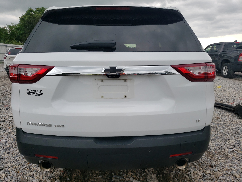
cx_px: 121
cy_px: 91
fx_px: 182
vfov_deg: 53.1
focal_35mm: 26
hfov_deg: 67.3
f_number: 1.5
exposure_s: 1/667
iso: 50
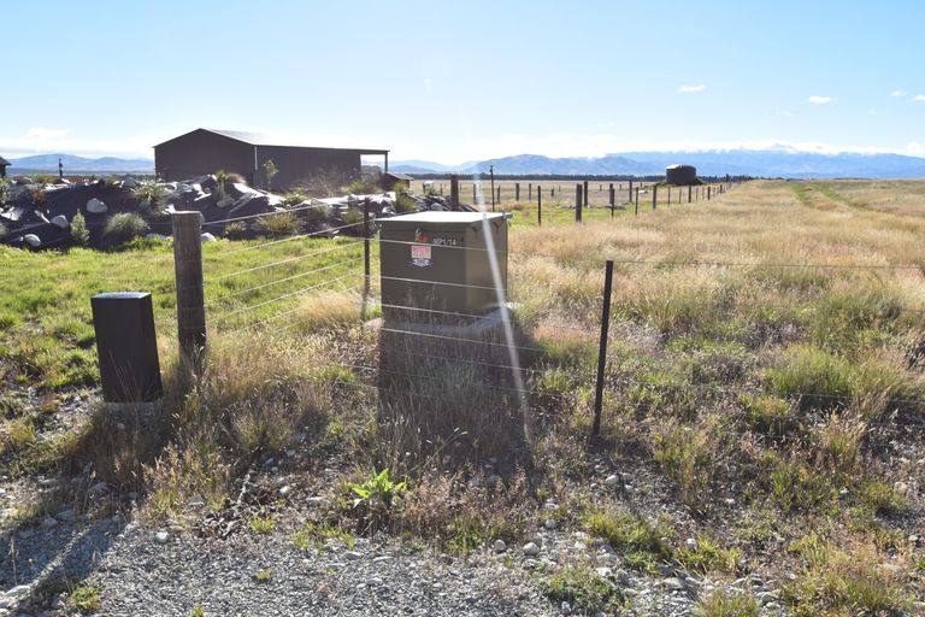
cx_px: 462
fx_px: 771
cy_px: 308
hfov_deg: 61.9
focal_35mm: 30
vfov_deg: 43.6
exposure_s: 1/200
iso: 100
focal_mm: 20
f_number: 11
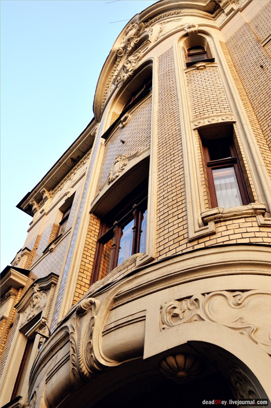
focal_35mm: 36
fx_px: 408
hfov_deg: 36.8
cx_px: 136
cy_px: 204
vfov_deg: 53.2
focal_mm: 24
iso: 640
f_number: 4
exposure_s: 1/400
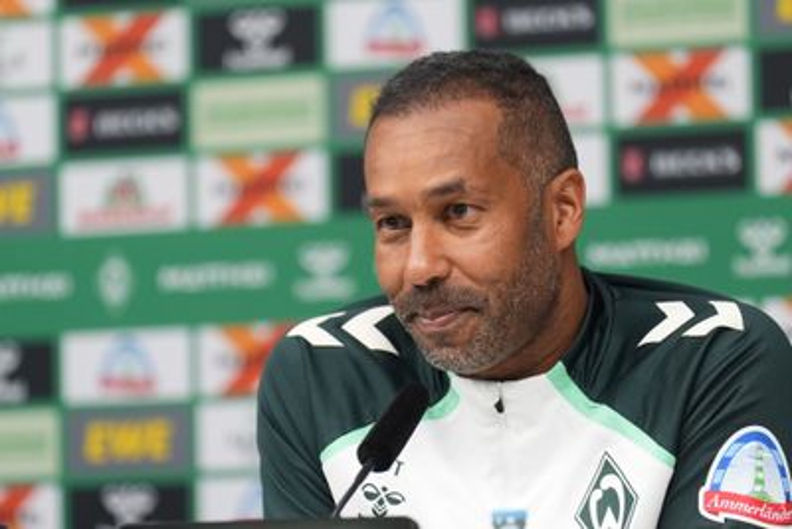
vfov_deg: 5.0
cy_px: 264
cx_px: 396
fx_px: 6008
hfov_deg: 7.5
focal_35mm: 273
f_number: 2.8
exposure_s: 1/320
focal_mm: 182
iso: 1000
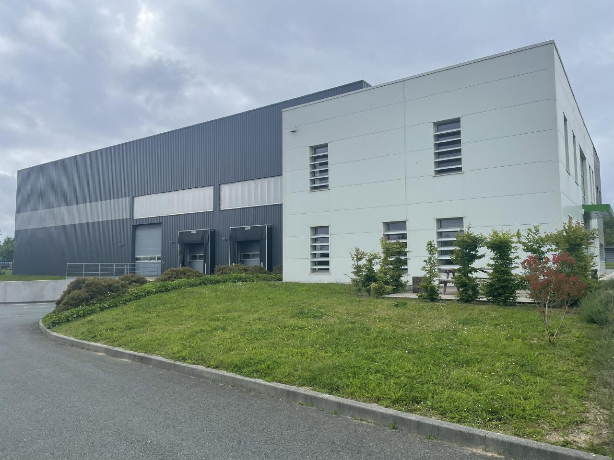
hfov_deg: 67.3
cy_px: 230
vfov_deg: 53.1
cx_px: 307
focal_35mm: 26
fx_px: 461
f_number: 1.6
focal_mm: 4.2
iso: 32
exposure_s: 1/1575
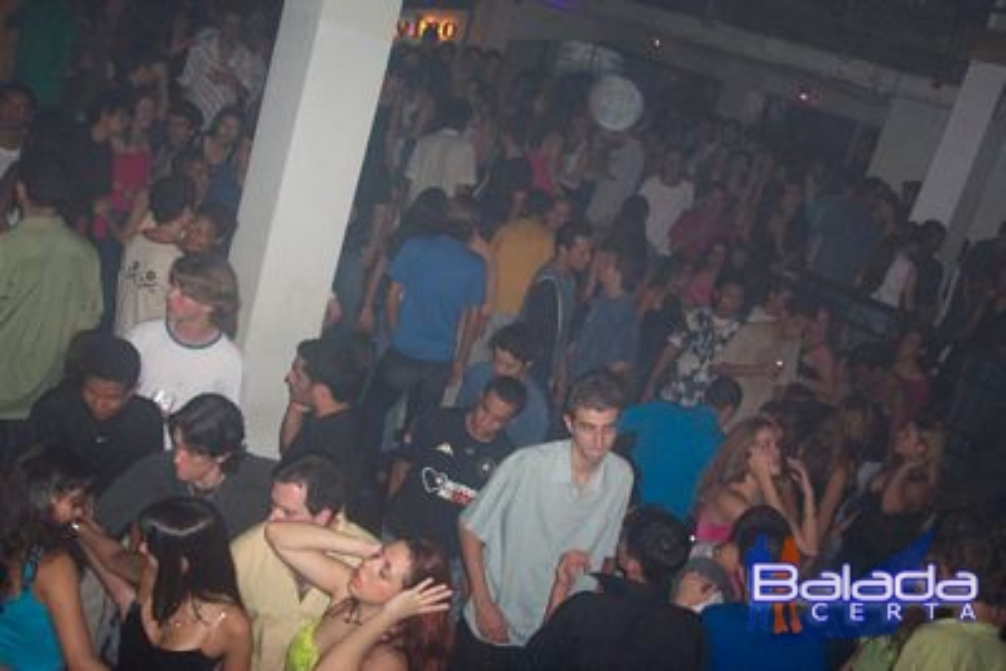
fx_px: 1062
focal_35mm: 38
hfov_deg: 50.7
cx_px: 503
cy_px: 336
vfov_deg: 35.1
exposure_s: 1/30
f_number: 2.8
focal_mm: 8
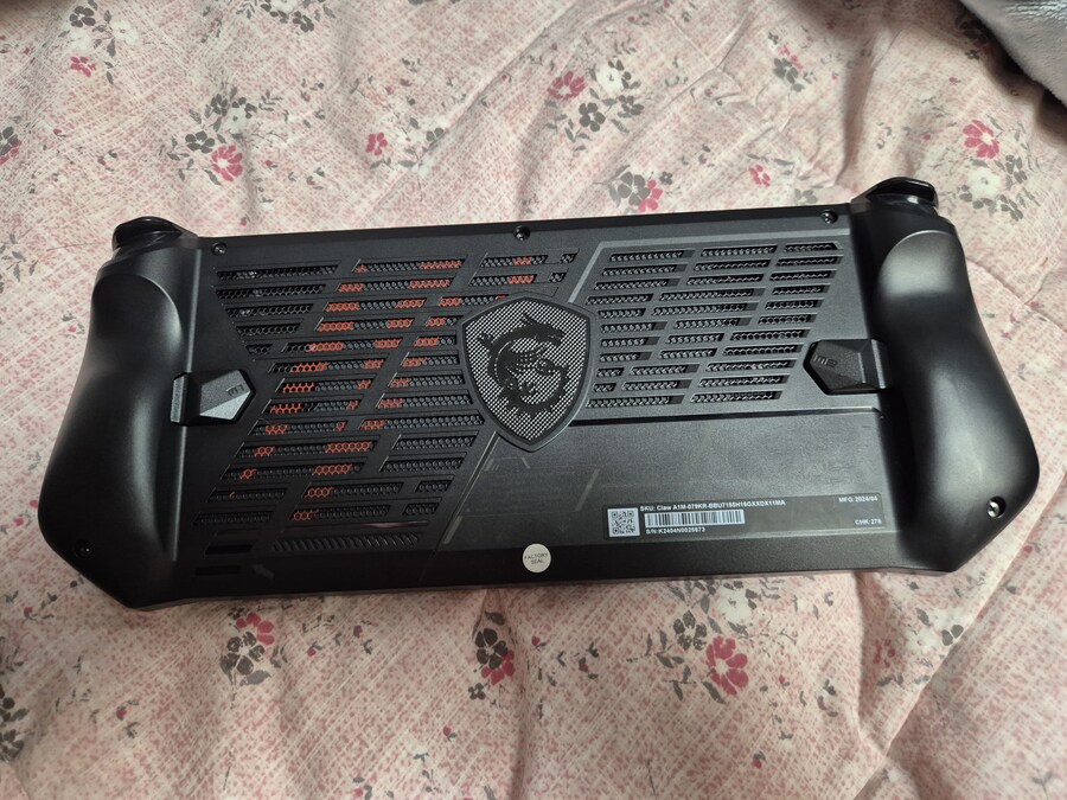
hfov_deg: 73.9
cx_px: 534
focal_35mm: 23
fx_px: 709
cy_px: 400
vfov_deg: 58.9
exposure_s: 1/120
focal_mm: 5.4
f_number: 1.8
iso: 640
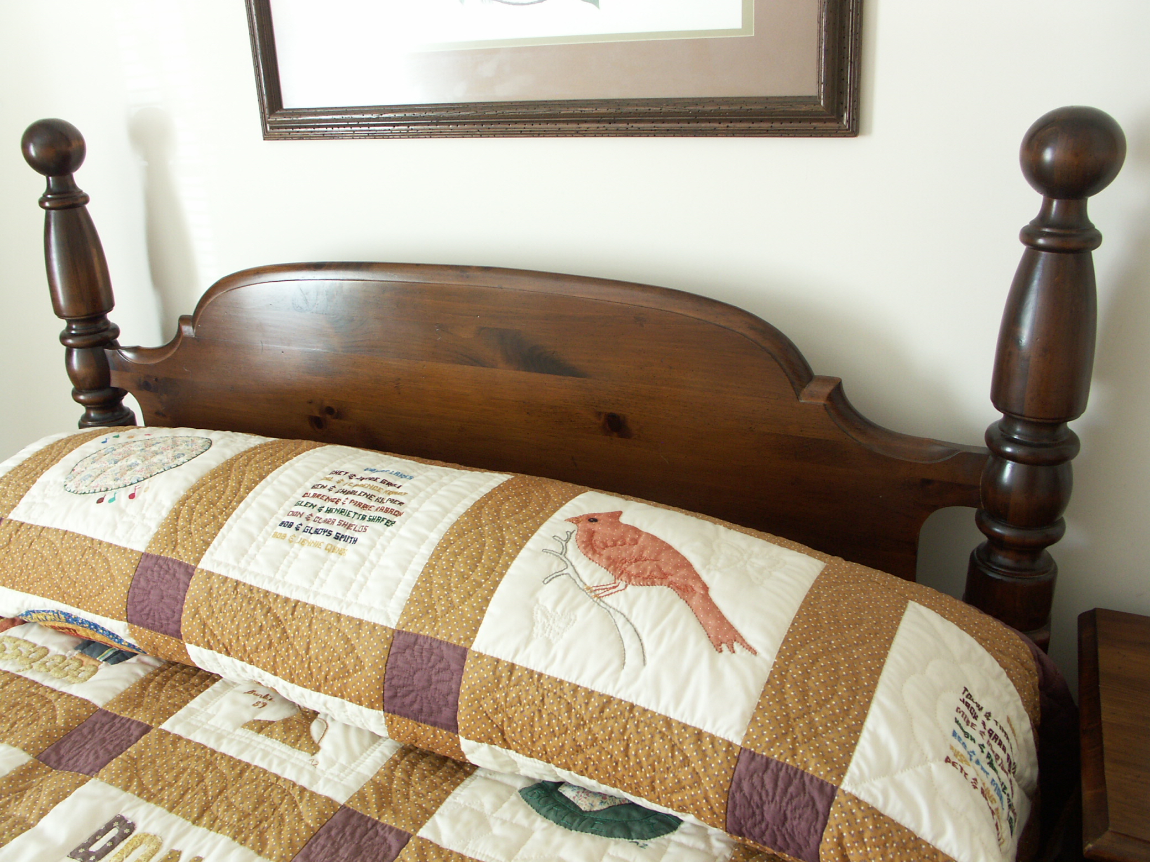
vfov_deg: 48.2
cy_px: 431
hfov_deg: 61.7
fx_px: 963
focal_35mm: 29
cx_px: 575
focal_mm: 7.48
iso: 100
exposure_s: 1/13
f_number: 3.5
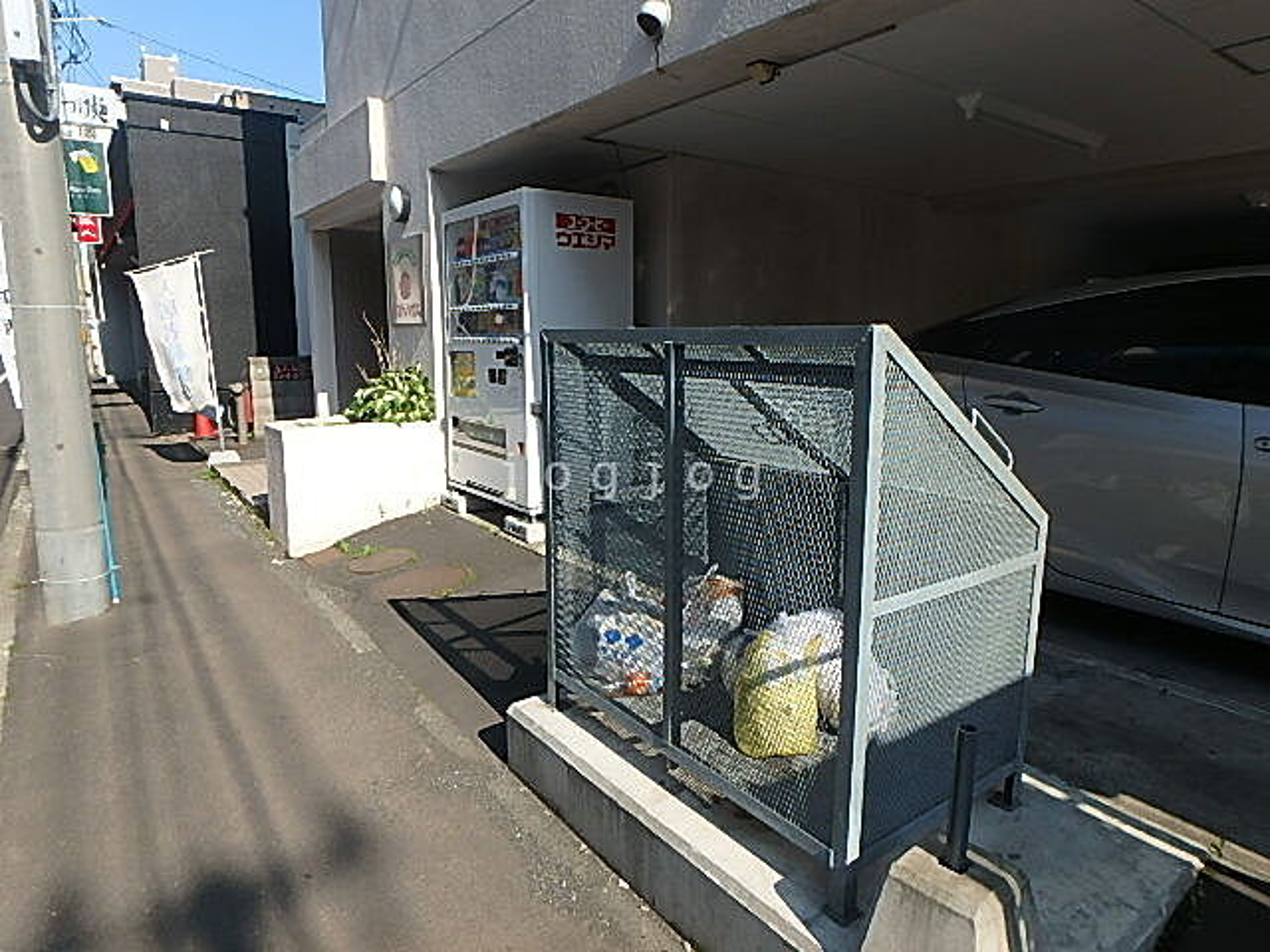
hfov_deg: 79.0
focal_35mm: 21
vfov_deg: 63.4
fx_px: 770
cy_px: 476
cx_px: 635
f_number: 6
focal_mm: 3.7
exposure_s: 1/400
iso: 125
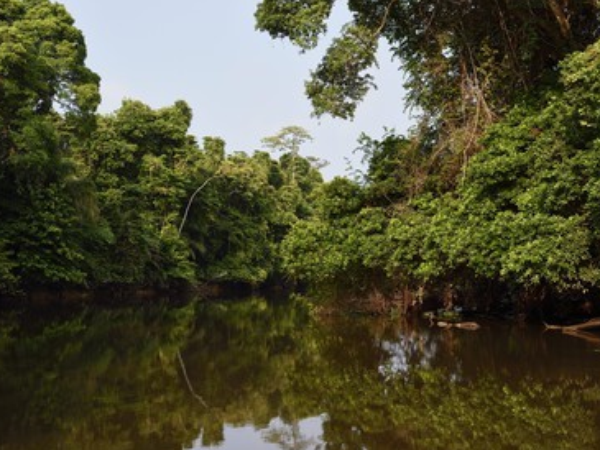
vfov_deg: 34.4
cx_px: 296
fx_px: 728
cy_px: 227
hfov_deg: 44.8
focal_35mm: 42
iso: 800
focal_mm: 38
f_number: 8
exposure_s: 1/500
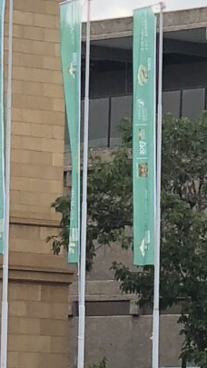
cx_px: 323
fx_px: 3491
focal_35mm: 358
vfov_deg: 5.9
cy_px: 612
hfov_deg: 3.4
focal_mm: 6
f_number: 2.4
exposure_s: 1/355
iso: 16
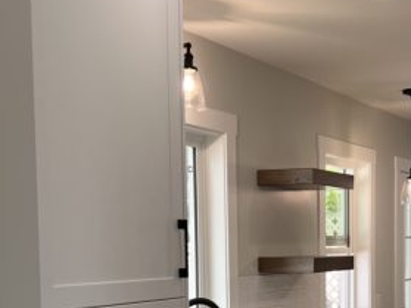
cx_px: 301
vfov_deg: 24.8
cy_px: 311
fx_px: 665
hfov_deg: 33.8
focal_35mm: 56
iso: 80
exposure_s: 1/120
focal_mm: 5.7
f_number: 1.5
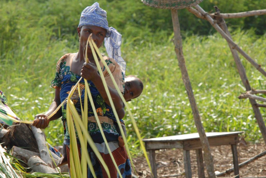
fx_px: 1886
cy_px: 89
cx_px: 133
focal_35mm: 255
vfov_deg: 5.4
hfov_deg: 8.1
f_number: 10
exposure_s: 1/160
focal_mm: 170
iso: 200
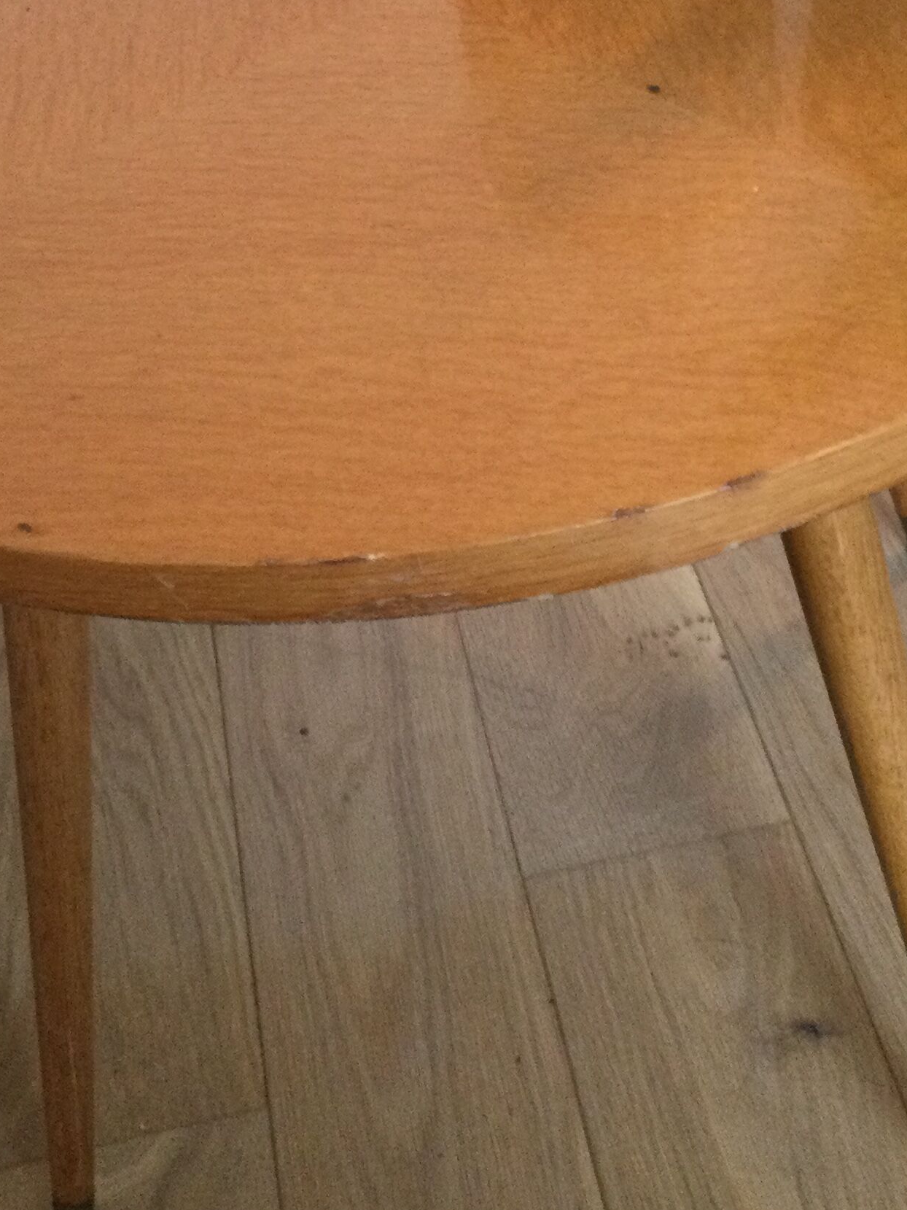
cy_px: 380
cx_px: 405
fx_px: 2131
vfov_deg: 31.4
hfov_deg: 24.0
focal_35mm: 61
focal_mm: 3.3
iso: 200
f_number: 2.4
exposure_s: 1/33
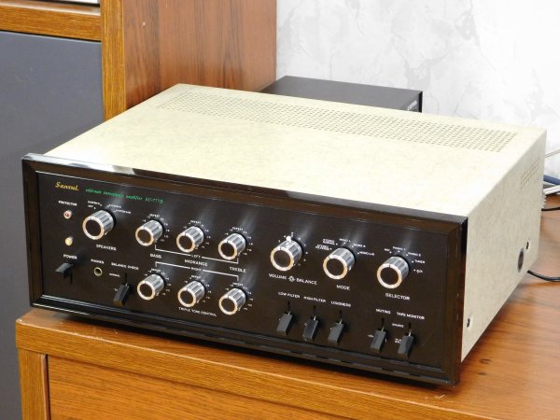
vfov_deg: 16.2
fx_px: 1472
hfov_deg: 21.5
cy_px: 210
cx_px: 280
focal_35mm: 91
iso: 800
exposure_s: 1/13
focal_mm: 16.1
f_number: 4.5
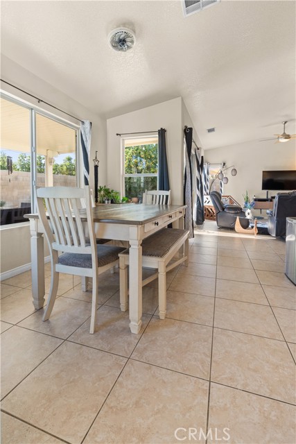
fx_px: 197
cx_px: 148
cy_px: 222
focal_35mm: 16
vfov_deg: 96.7
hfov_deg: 73.8
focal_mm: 16
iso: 400
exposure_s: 1/10
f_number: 8
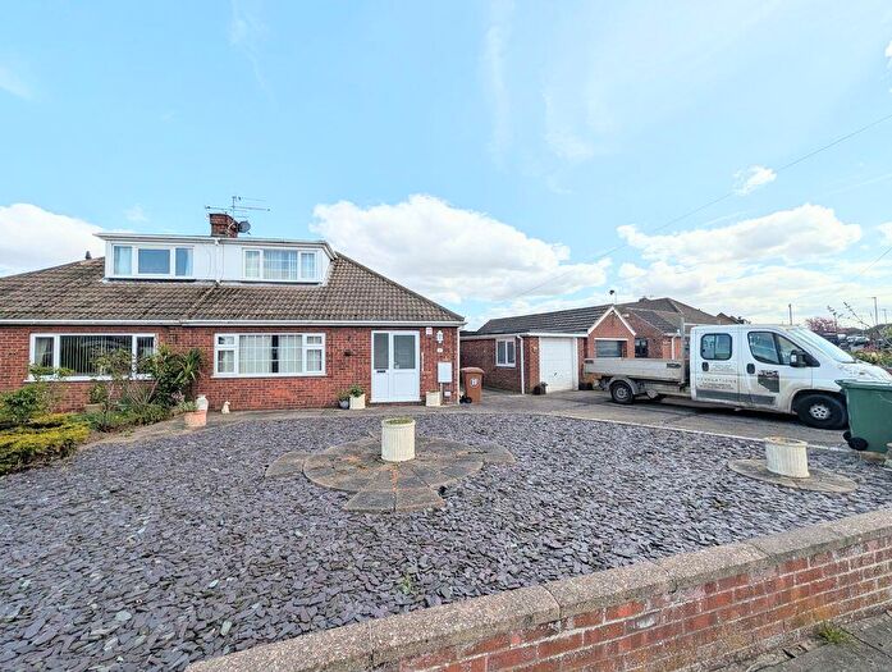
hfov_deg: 110.4
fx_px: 310
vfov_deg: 94.7
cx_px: 446
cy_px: 336
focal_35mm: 12
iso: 54
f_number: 1.7
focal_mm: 2.02
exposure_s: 1/4505
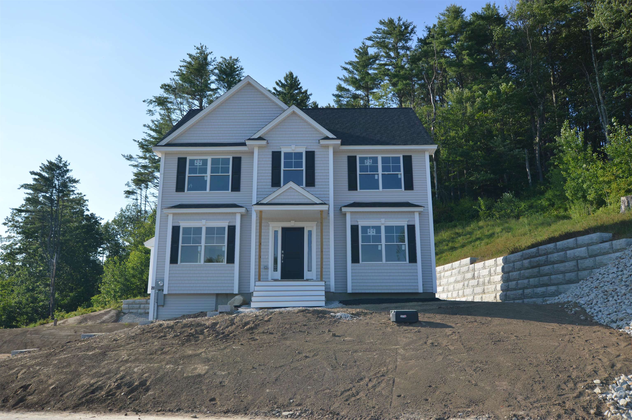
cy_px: 210
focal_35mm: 27
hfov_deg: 67.4
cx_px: 316
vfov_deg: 47.8
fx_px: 474
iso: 100
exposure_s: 1/200
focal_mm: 18
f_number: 7.1
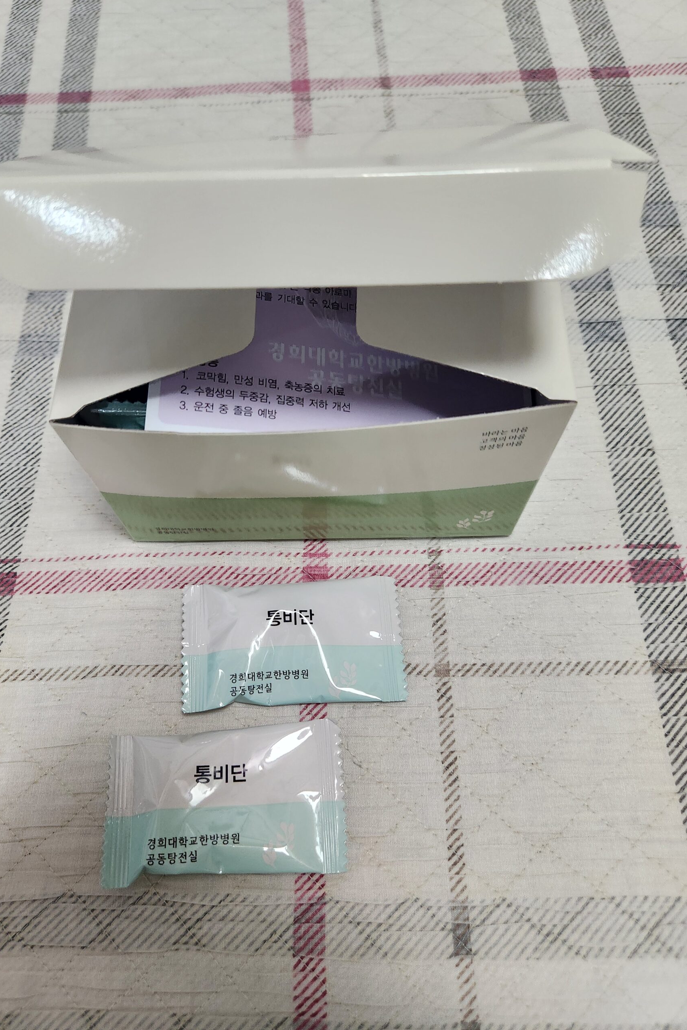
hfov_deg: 53.0
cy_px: 514
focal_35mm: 24
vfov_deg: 73.7
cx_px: 306
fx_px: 687
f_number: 1.8
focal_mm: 5.4
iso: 400
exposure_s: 1/120
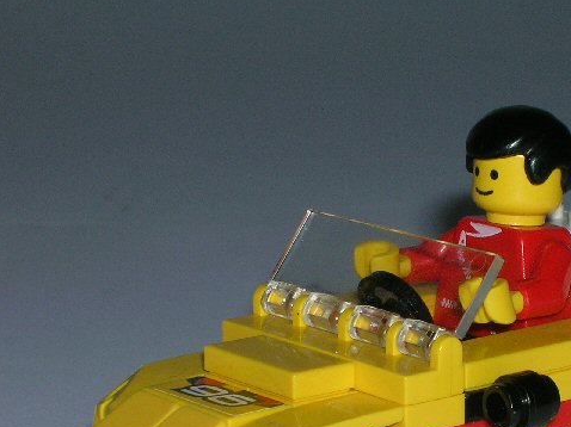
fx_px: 2737
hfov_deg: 11.9
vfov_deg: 8.9
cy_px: 342
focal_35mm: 166
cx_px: 443
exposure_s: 1/60.1
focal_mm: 17.1
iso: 50
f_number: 8.2
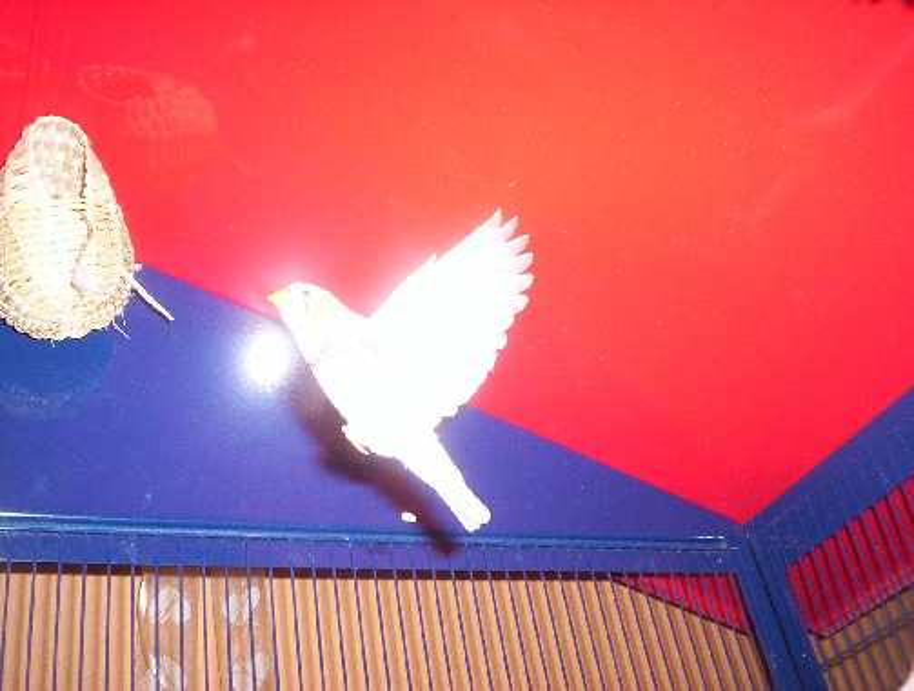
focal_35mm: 38
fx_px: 1006
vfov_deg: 37.9
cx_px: 457
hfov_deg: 48.9
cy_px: 346
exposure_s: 1/60
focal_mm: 4.99
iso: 140
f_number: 4.5
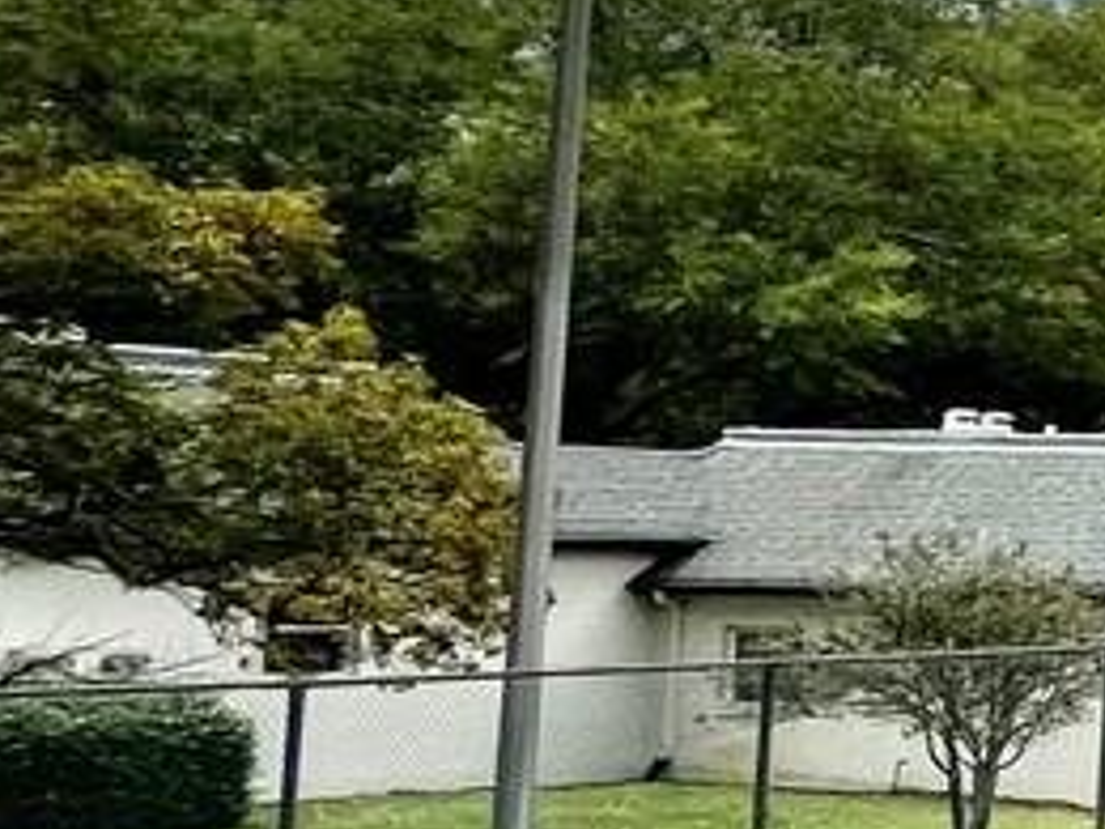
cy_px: 425
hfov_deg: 11.8
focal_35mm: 80
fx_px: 2554
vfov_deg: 18.4
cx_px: 3243
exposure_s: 1/3650
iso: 32
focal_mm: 1.57
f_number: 1.8
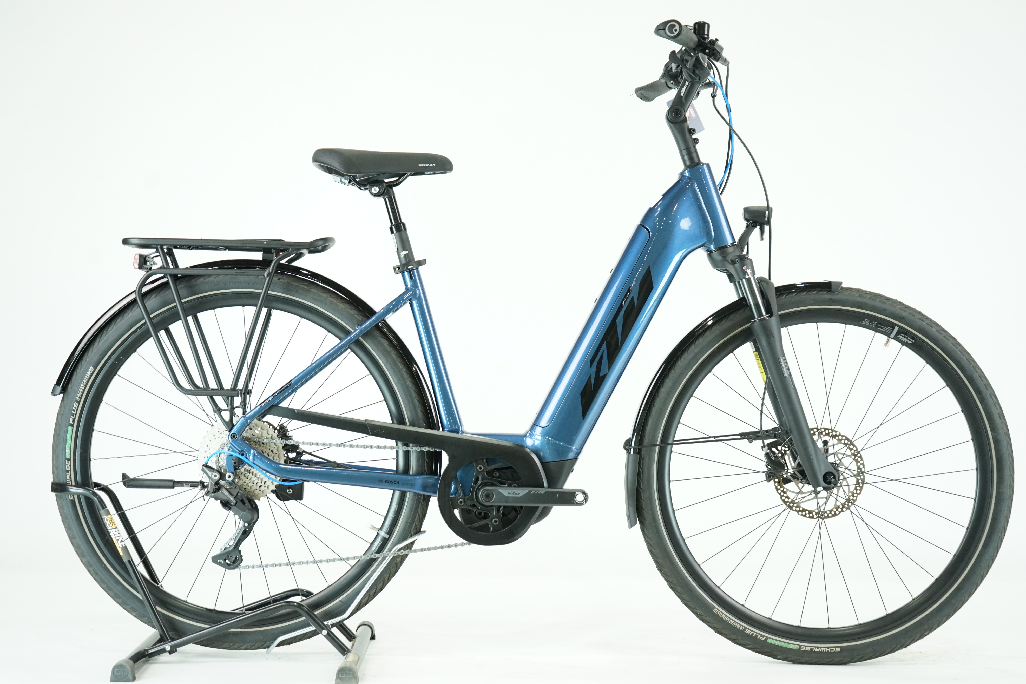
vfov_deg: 27.5
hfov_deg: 40.3
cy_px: 342
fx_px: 1396
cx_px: 513
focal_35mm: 49
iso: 2500
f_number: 5
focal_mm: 49
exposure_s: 1/200
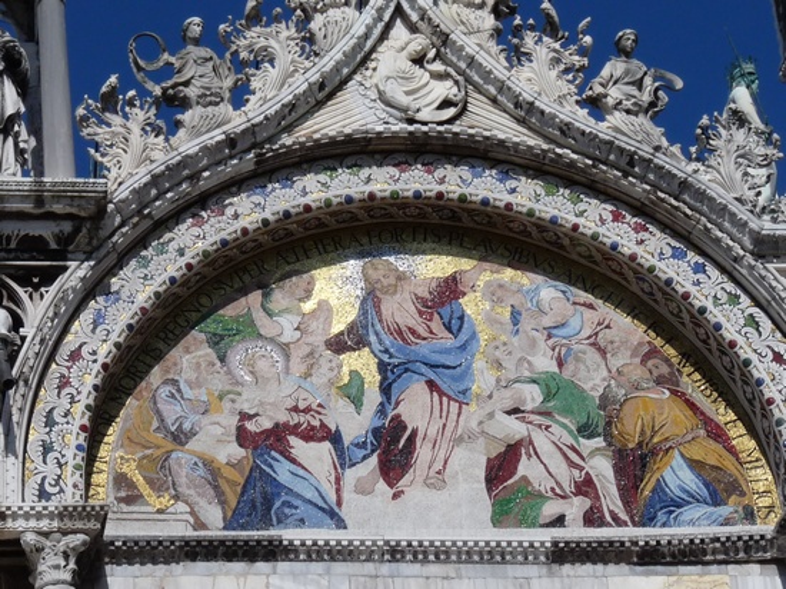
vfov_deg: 8.9
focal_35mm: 166
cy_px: 294
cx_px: 393
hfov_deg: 11.9
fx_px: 3768
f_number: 8
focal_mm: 16.7
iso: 100
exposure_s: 1/500
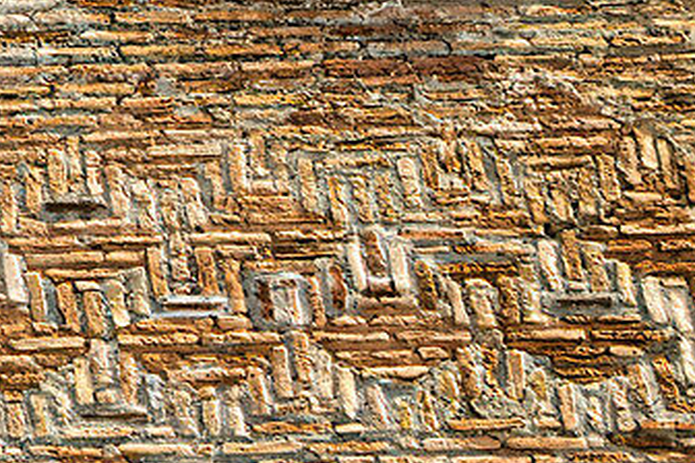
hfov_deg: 5.1
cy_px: -370
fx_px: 7451
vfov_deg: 3.5
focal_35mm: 386
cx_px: -1096
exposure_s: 1/400
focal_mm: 19.84
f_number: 4
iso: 64
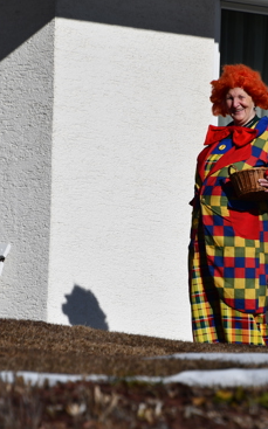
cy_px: 212
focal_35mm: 513
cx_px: 181
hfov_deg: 2.6
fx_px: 6002
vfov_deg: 4.1
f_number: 7.1
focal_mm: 220
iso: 200
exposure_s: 1/1600
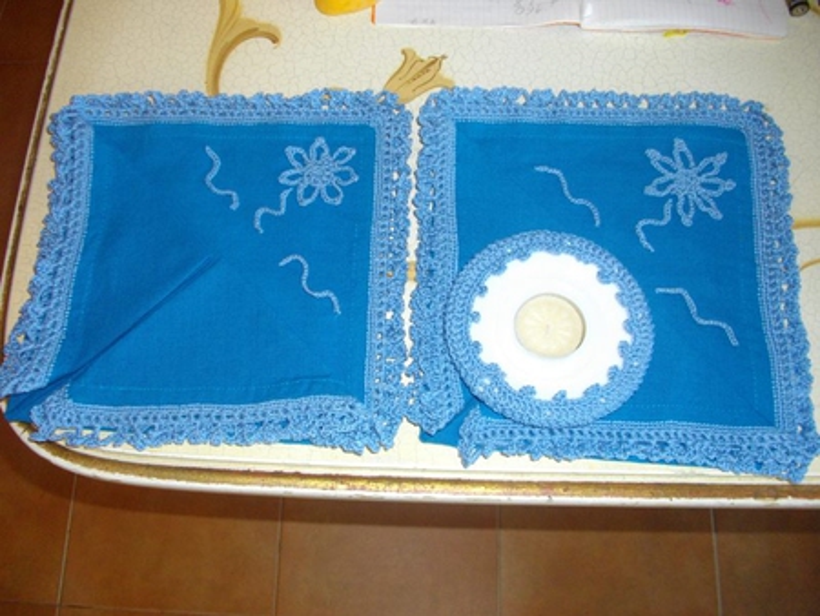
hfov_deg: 56.8
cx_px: 410
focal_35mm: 32
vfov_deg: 44.2
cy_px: 308
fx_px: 758
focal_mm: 5.7
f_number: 2.9
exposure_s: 1/50
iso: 200
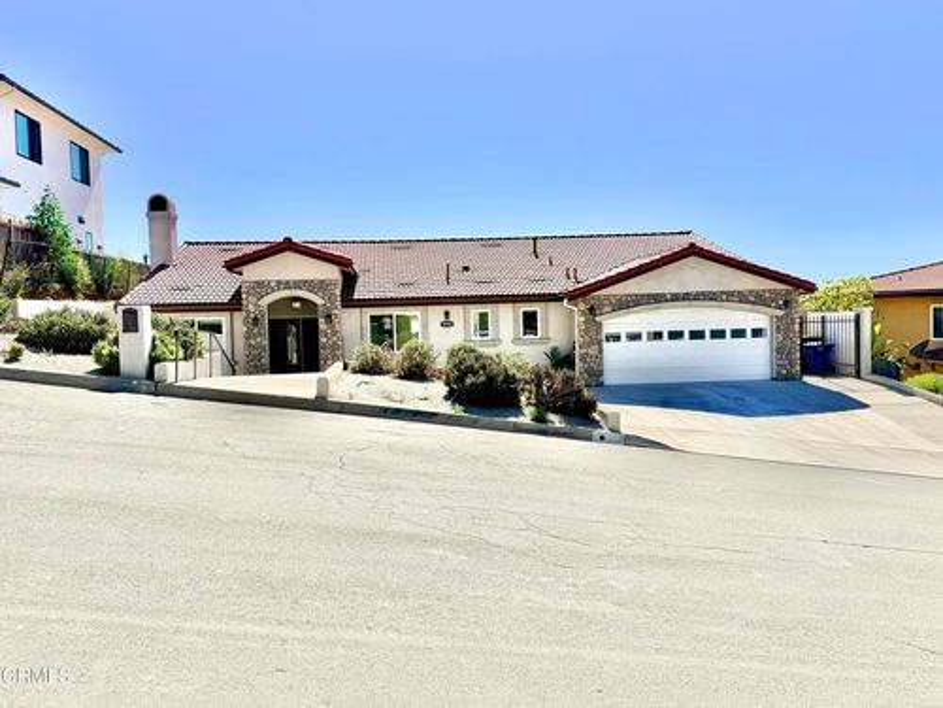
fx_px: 654
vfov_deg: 56.8
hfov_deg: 71.6
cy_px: 354
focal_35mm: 24
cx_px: 472
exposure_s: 1/8130
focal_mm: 6.76
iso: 80
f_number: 1.78
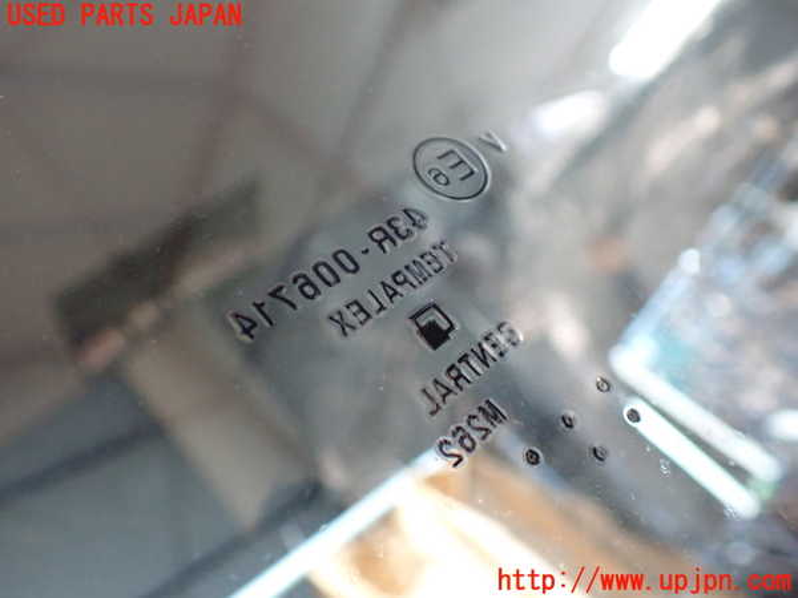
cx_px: 399
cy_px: 299
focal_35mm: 30
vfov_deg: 46.8
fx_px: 692
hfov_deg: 60.0
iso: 800
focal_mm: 5.4
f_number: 2.3
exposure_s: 1/100
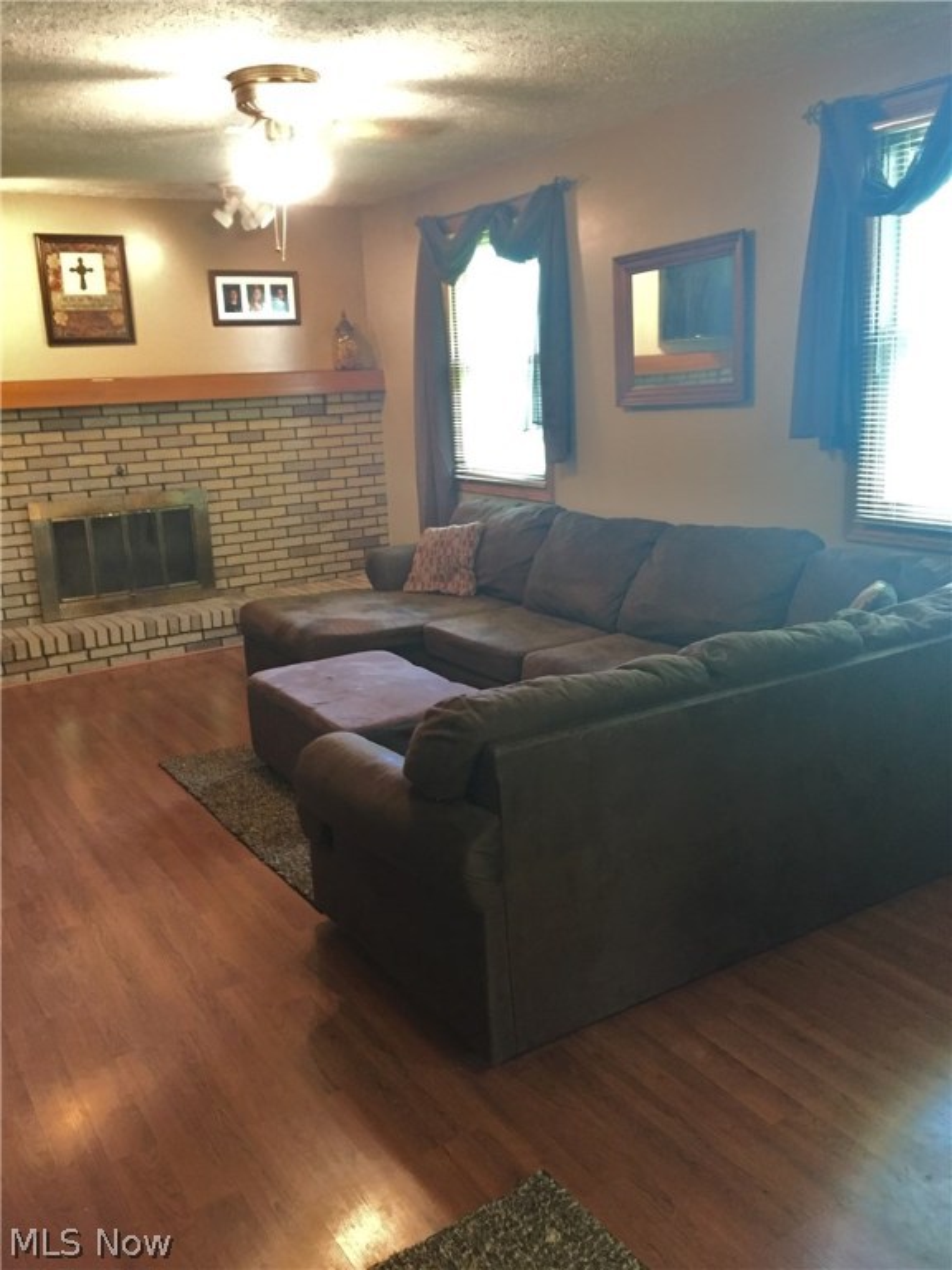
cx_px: 476
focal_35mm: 29
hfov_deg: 48.2
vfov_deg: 61.7
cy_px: 635
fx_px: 1063
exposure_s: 1/17
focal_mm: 4.15
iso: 250
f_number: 2.2
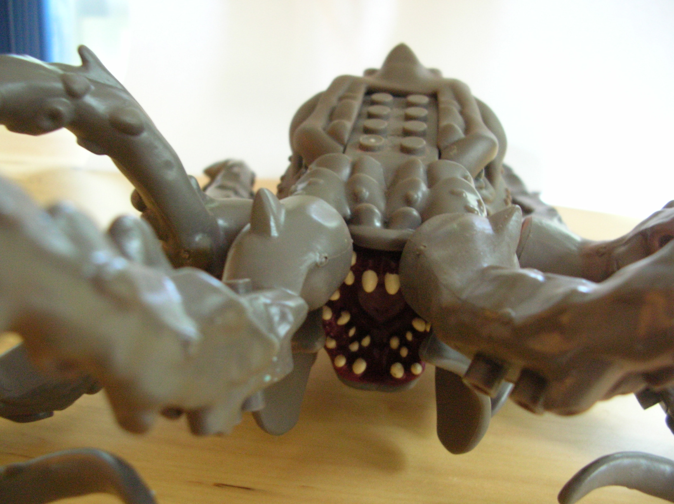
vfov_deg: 40.6
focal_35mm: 35
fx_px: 681
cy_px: 252
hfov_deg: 52.7
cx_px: 337
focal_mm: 5.8
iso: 200
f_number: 2.8
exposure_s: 1/4.2
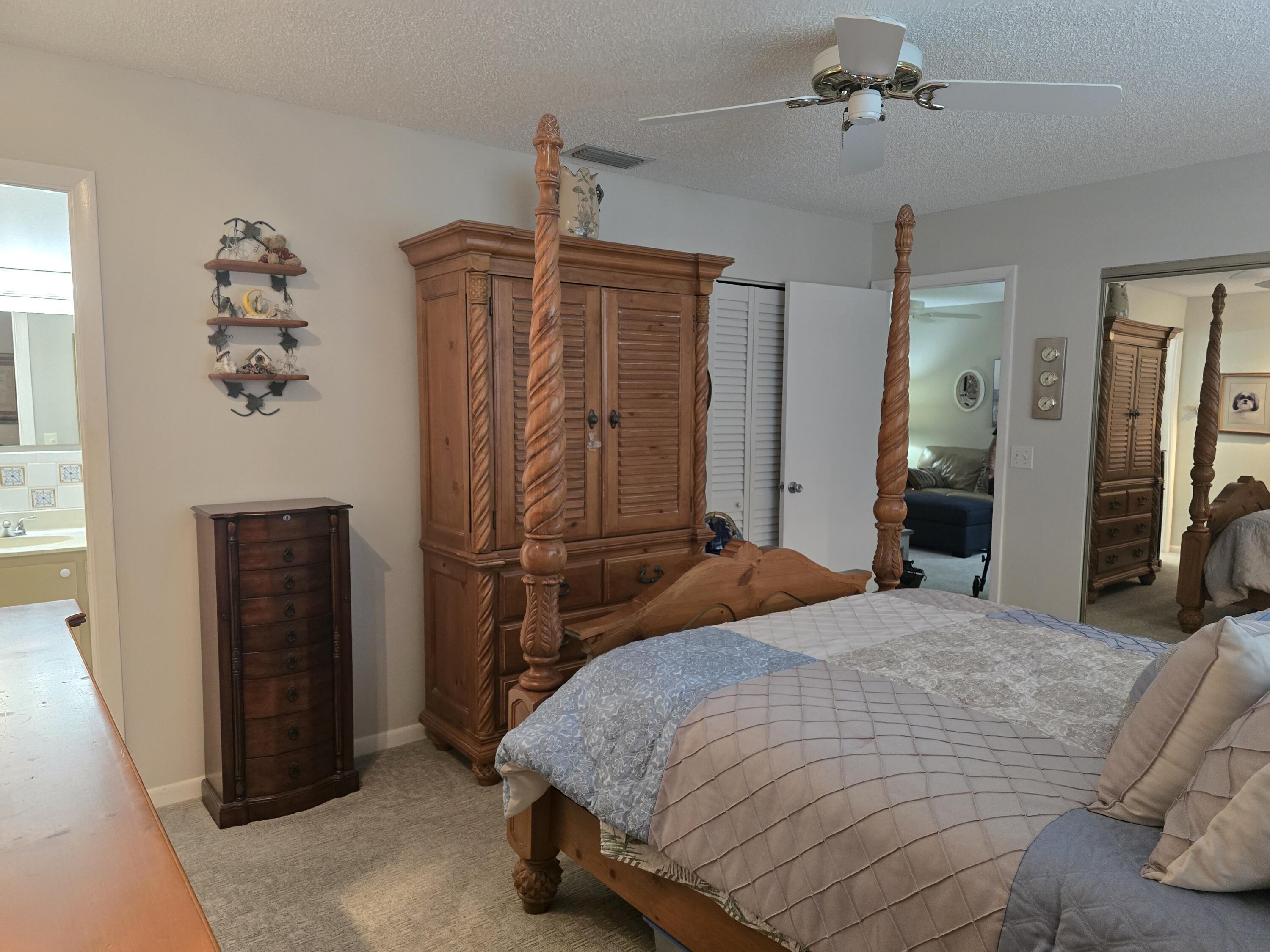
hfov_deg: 73.9
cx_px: 635
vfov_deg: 58.9
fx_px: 844
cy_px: 476
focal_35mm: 23
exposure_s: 1/120
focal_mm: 6.3
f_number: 1.7
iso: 1000
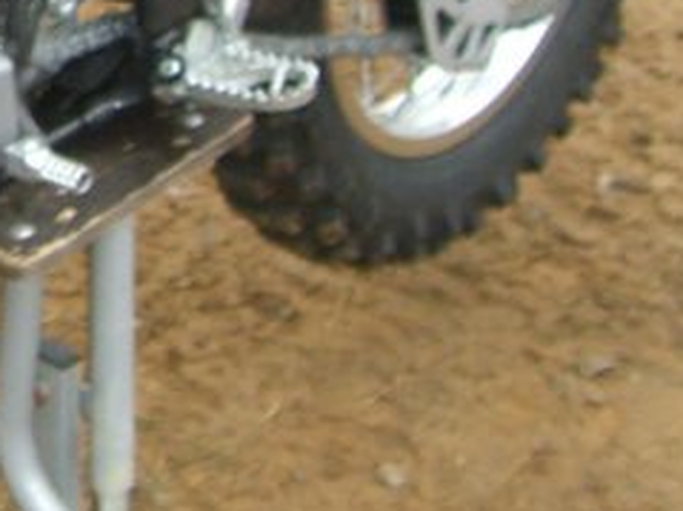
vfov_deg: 8.8
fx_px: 3214
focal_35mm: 163
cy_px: -294
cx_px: -380
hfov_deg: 11.6
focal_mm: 6.2
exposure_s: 1/60
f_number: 2.7
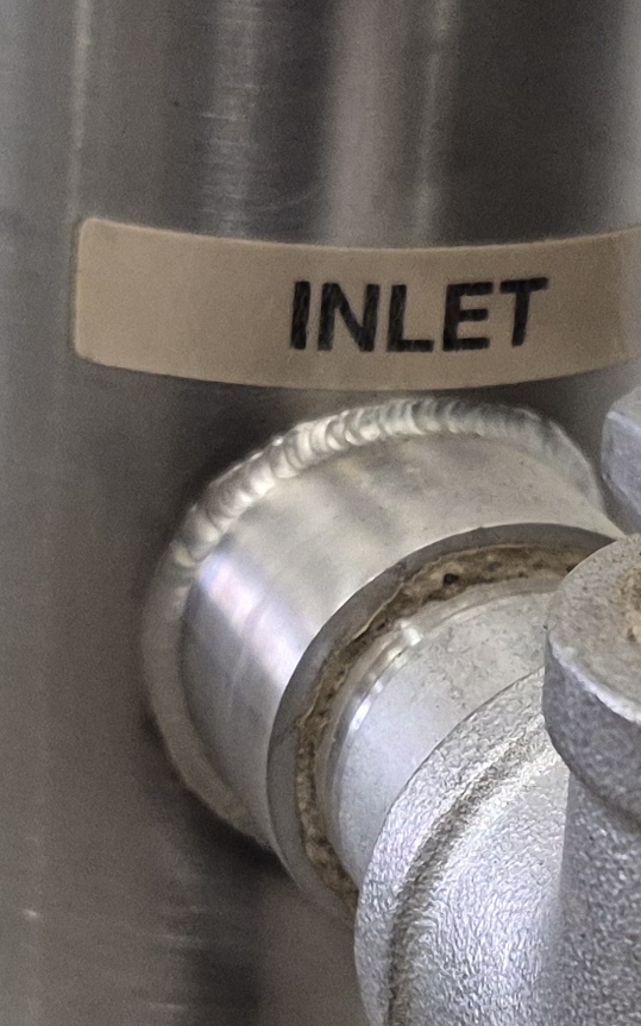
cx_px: 438
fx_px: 3160
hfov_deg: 11.6
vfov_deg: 18.4
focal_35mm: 113
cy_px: 673
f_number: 1.8
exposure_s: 1/120
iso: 320
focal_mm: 5.4
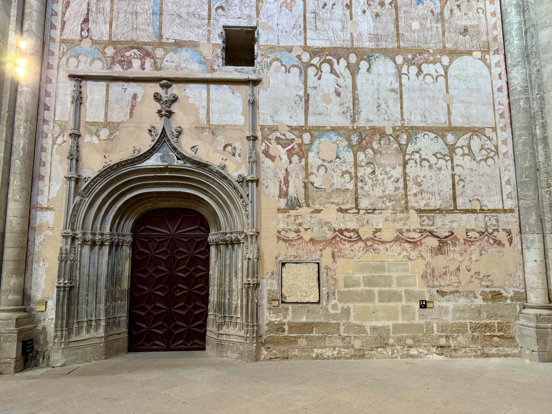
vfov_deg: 56.8
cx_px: 276
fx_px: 383
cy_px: 207
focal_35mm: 24
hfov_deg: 71.6
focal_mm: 6.76
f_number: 1.78
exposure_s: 1/50
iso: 400
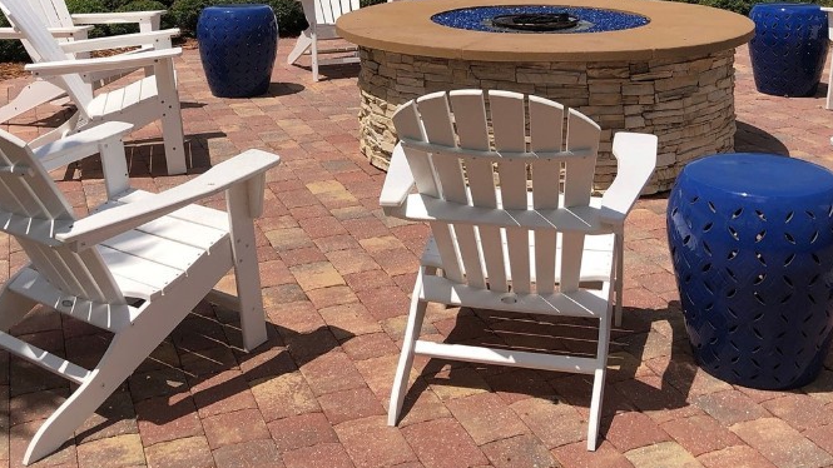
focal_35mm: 47
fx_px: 1038
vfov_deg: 24.3
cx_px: 413
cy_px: 5
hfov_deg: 43.7
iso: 25
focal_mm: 3.99
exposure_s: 1/3690
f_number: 1.8
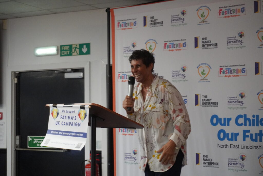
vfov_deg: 18.2
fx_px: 548
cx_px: 132
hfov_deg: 27.0
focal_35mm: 75
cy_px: 88
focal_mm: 50
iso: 6400
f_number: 5.6
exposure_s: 1/125
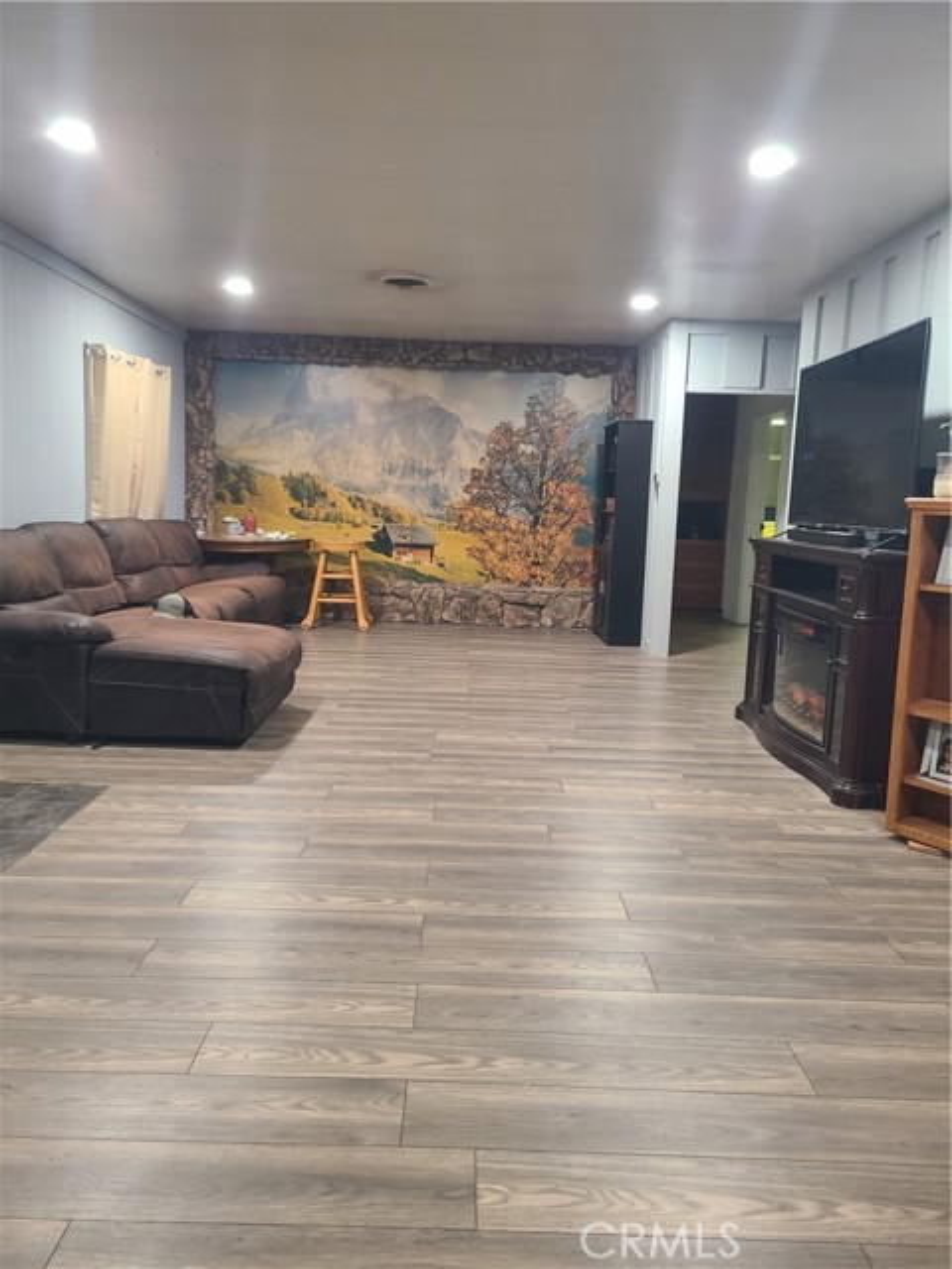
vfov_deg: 67.3
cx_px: 476
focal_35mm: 26
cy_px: 634
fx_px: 953
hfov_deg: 53.1
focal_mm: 5.4
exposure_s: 1/40
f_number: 1.8
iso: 320
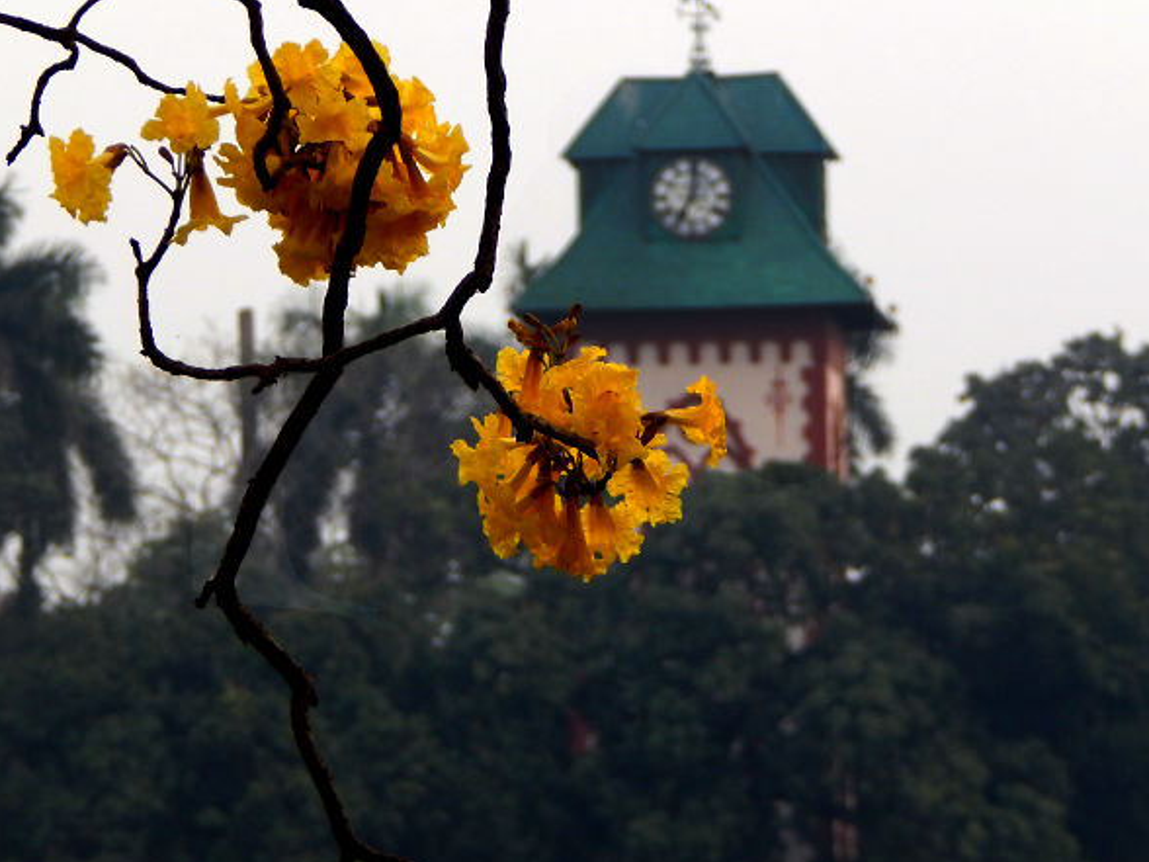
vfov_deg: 5.0
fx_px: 9958
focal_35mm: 300
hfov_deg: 6.6
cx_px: 582
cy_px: 368
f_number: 5.6
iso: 180
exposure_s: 1/250
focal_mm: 44.9
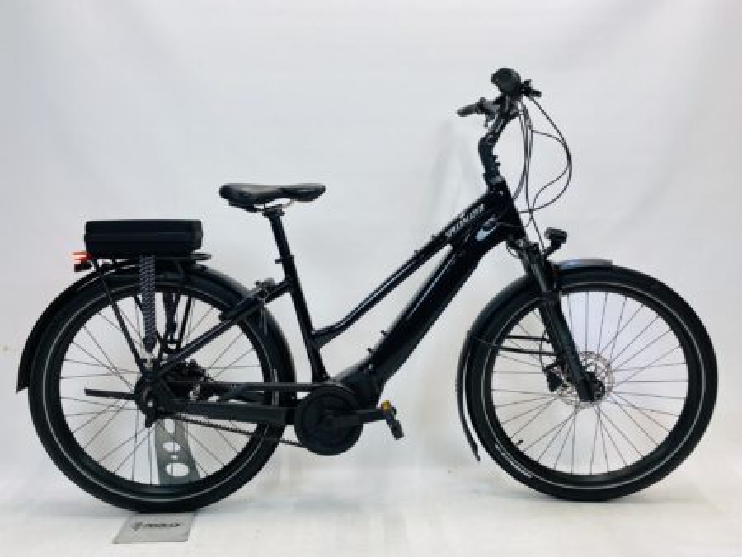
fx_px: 558
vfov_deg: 53.1
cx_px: 371
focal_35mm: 26
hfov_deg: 67.3
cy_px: 278
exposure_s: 1/100
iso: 50
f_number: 1.8
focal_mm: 4.25
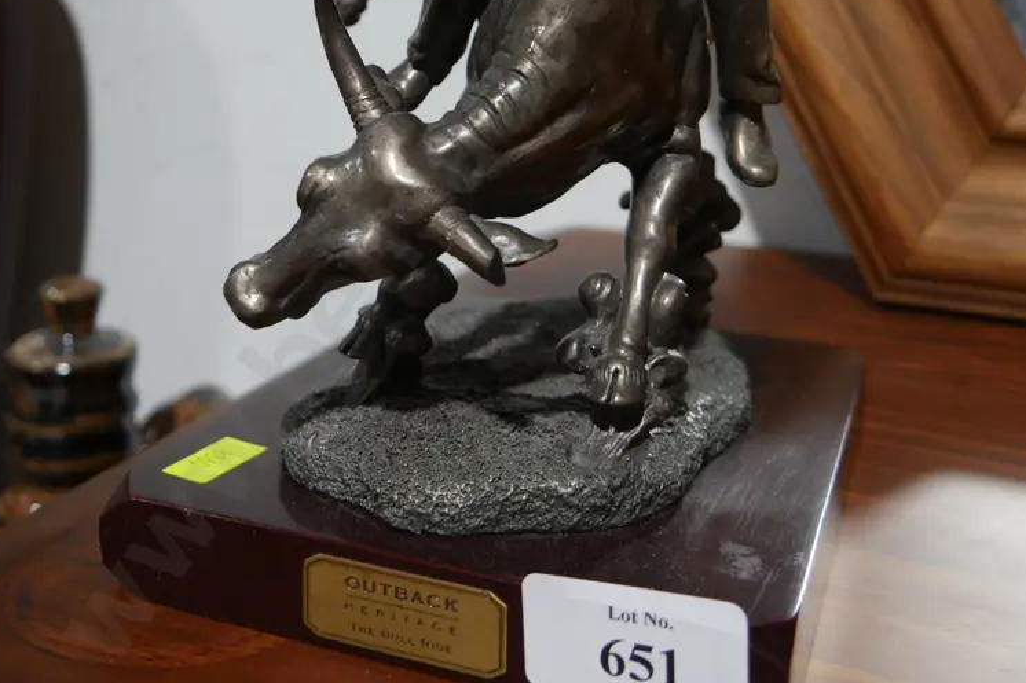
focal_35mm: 40
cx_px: 508
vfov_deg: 32.0
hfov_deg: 48.5
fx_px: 1140
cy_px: 91
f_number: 3.5
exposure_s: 1/60
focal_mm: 14
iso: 250
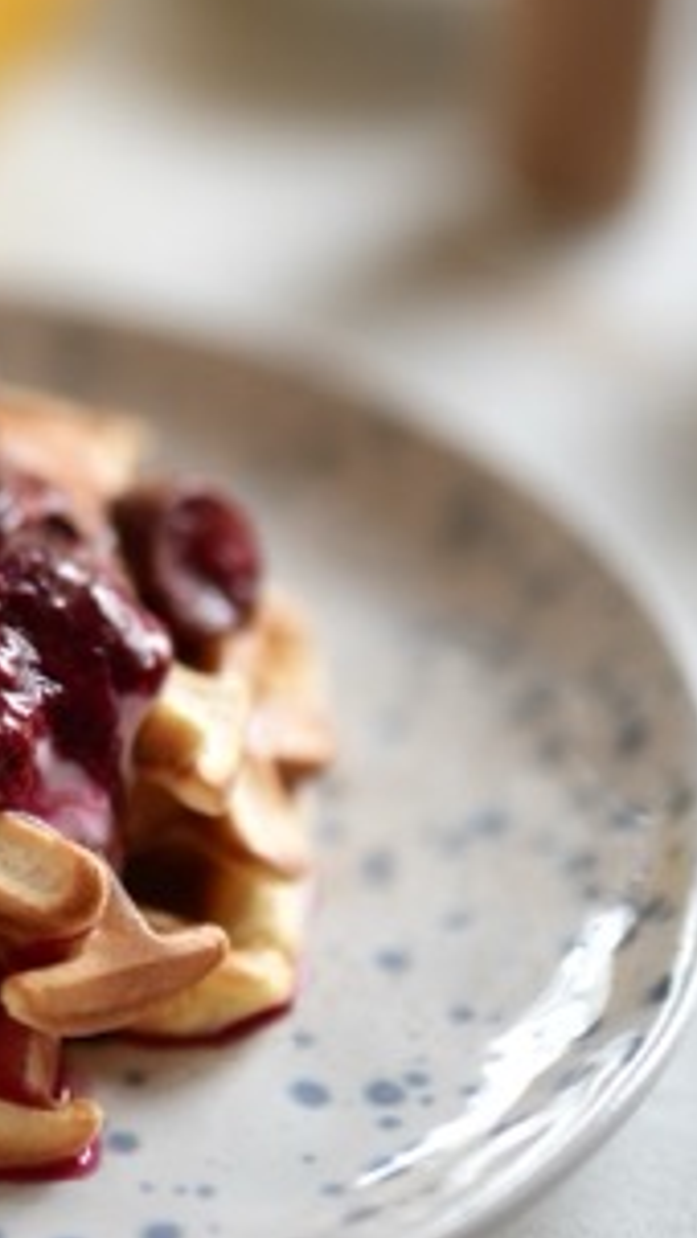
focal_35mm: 130
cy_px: 488
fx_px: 4269
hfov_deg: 9.1
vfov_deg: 16.5
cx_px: -279
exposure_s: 1/50
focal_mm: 50
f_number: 1.2
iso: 500
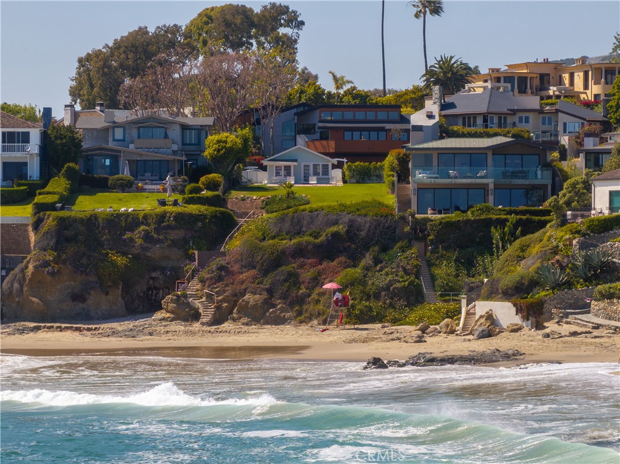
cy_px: 232
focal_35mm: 166
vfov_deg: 8.9
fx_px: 2972
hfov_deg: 11.9
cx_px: 310
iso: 100
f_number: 3.4
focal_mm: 30.71
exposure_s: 1/1000
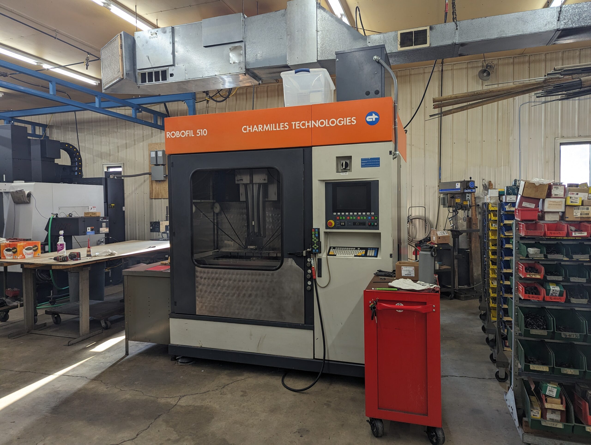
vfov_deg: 56.9
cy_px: 222
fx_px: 410
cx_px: 296
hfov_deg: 71.5
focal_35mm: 24
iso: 80
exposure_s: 1/60
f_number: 1.85
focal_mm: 6.81
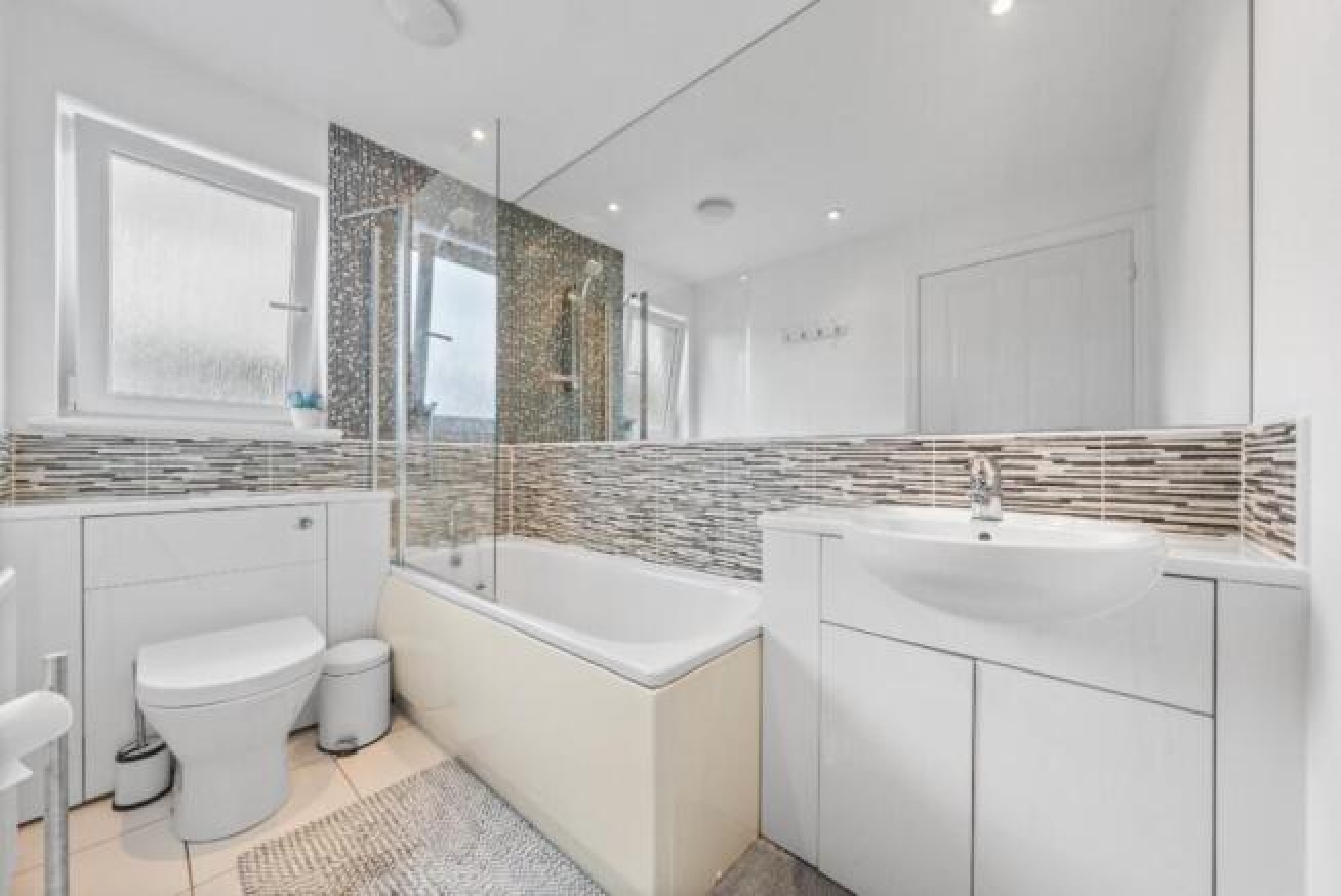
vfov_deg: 85.5
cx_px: 670
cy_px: 448
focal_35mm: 13
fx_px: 485
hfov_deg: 108.3
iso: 800
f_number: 22
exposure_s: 1/3
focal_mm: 13
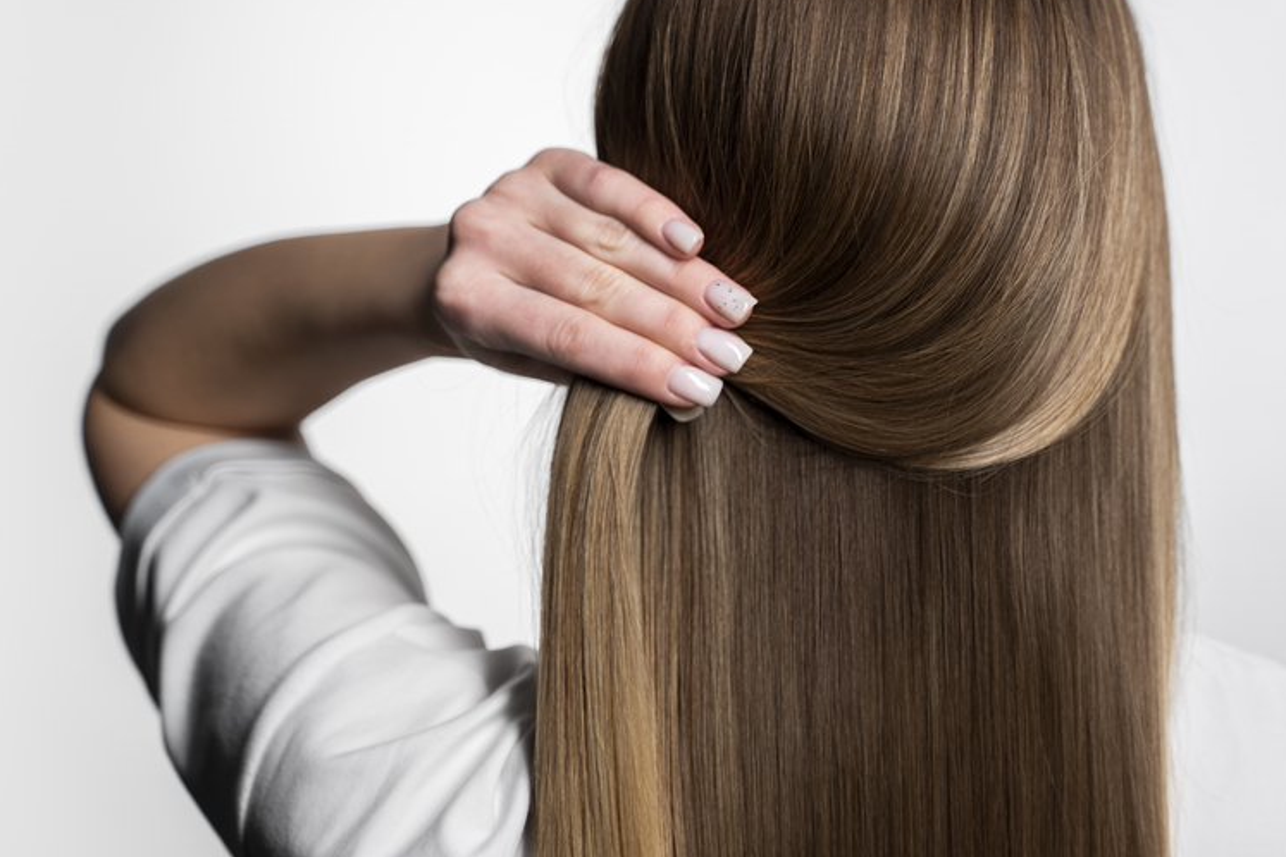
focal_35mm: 83
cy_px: 330
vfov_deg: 16.4
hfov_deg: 24.4
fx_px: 2965
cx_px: 782
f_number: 2.8
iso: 400
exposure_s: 1/250
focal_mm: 62
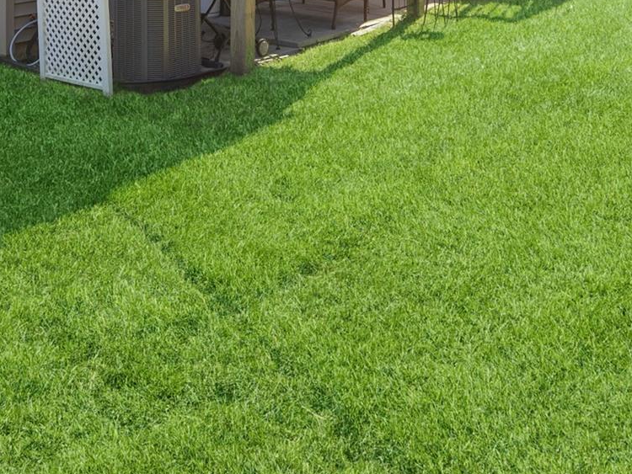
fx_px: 767
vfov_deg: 29.6
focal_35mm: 42
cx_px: 161
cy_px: -94
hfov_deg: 43.4
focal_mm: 16
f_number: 5.6
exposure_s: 1/200
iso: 100
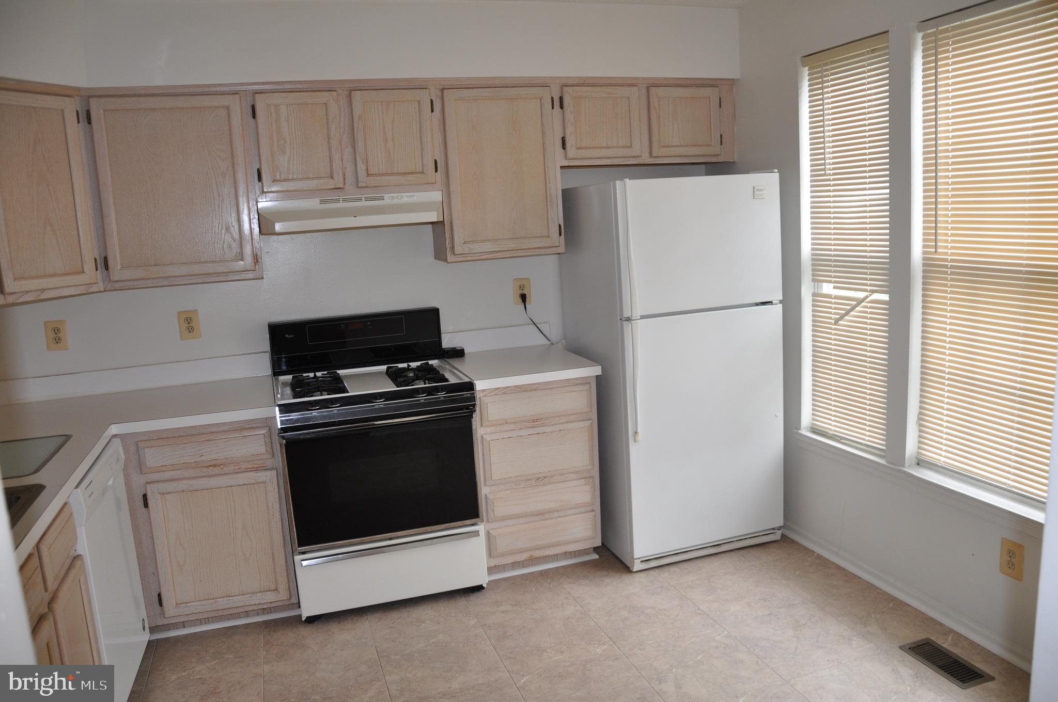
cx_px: 529
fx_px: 792
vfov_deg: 47.8
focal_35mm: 27
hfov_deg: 67.4
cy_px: 351
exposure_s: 1/125
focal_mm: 18
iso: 500
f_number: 3.5
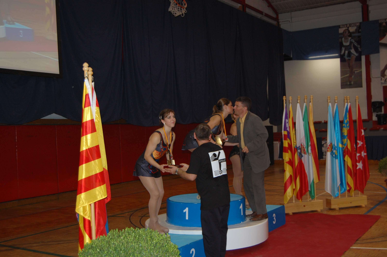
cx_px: 194
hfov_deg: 43.6
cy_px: 128
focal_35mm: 45
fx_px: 483
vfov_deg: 29.8
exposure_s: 1/60
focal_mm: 30
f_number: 4.2
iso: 400
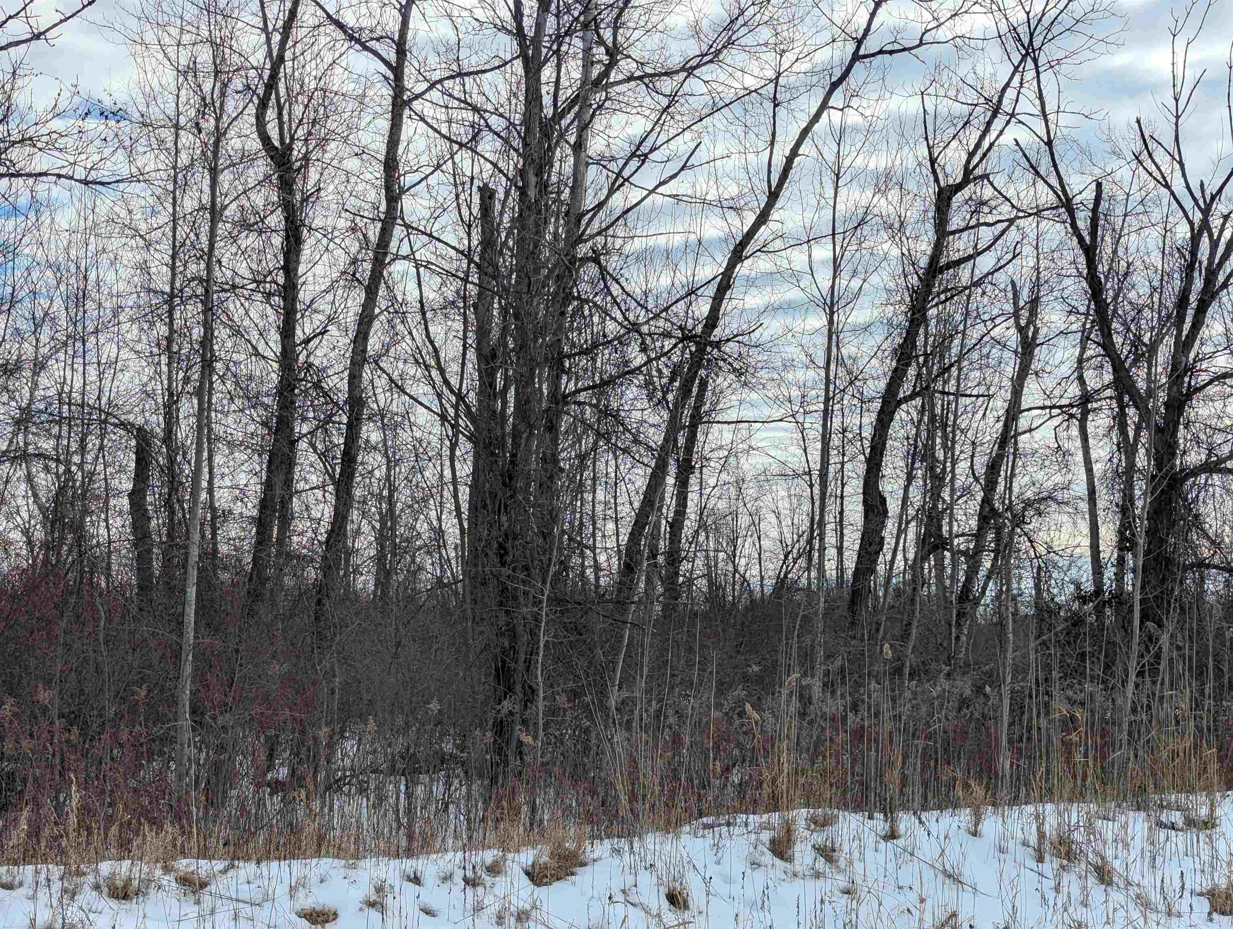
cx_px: 616
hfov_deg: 39.6
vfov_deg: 30.3
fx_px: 1712
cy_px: 464
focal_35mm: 48
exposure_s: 1/2710
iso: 42
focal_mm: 6.81
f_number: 1.85
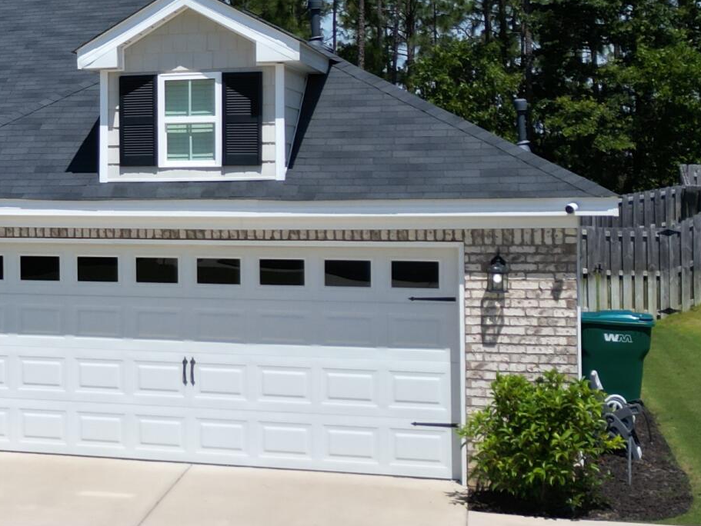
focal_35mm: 79
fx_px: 1600
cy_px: 181
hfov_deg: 22.6
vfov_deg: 18.6
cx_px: -159
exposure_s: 1/4000
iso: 120
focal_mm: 6.72
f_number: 1.7
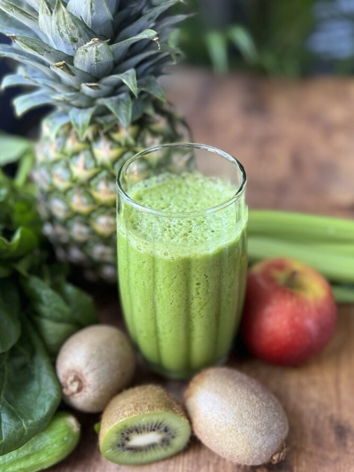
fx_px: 409
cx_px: 187
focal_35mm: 30
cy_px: 260
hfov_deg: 46.8
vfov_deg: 59.8
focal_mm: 5.7
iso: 200
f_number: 1.5
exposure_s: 1/60
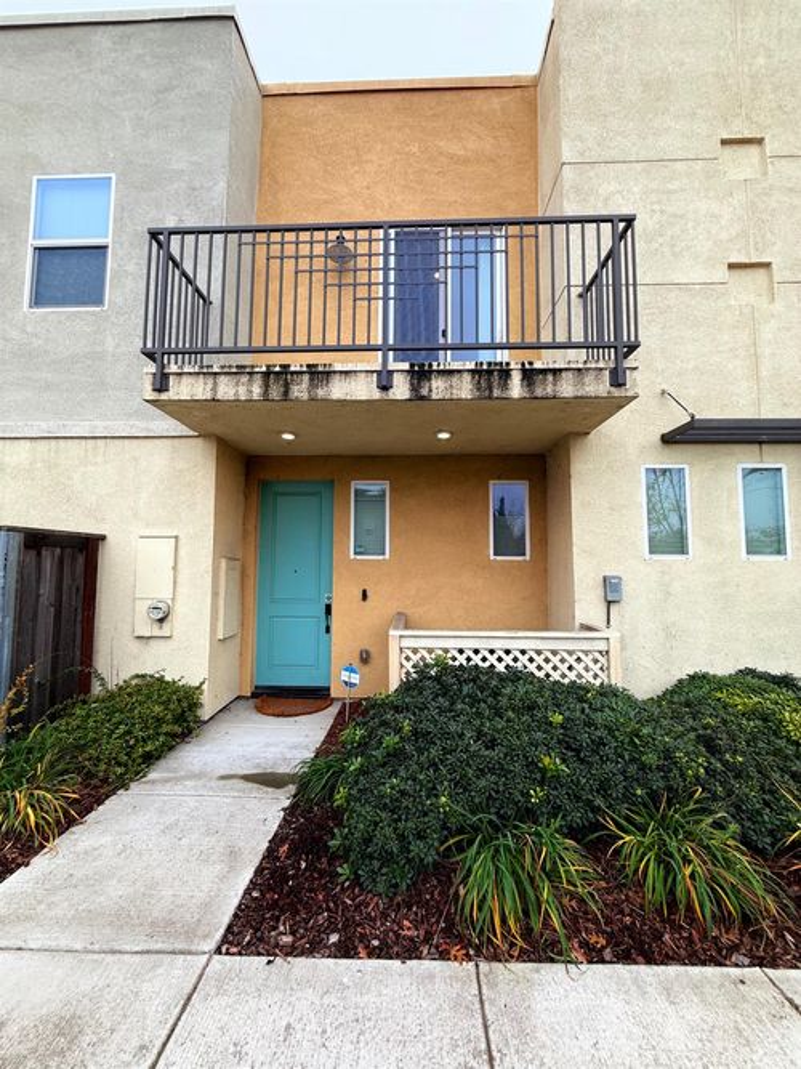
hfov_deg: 85.7
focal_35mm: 14
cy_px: 534
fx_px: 432
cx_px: 400
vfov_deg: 102.1
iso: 50
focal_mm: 2.22
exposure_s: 1/249
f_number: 2.2
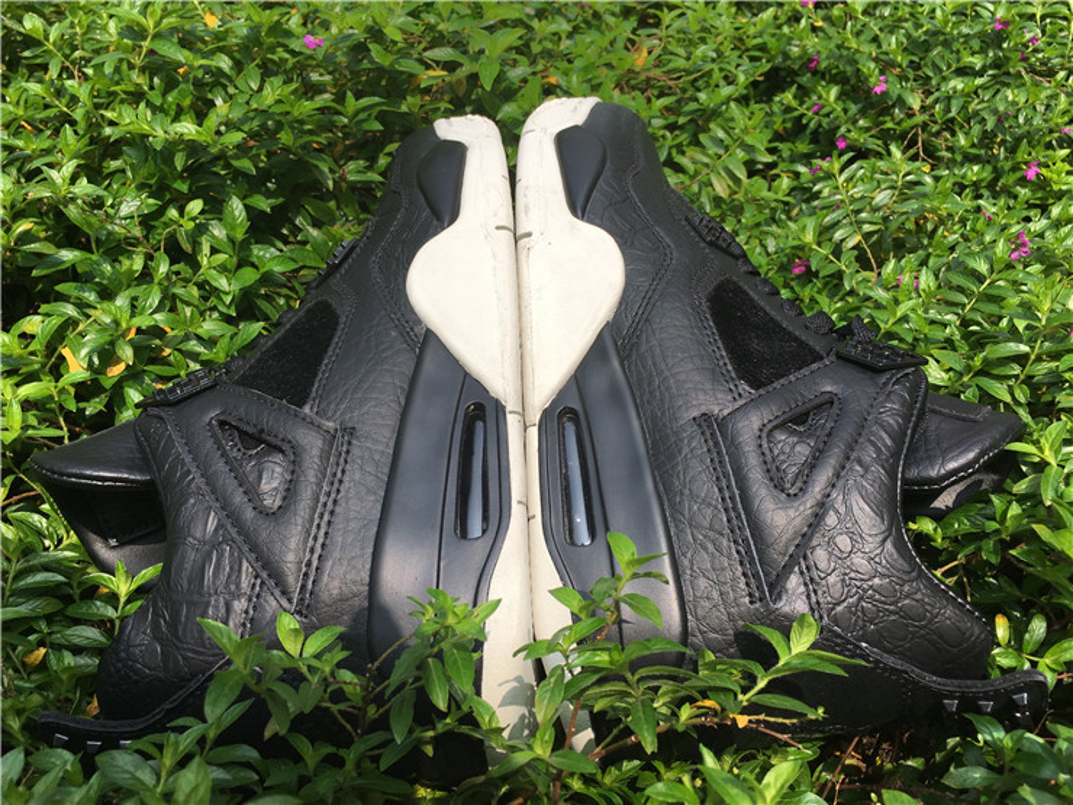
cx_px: 536
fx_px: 899
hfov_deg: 61.7
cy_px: 402
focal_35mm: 29
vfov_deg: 48.2
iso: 25
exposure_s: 1/1282
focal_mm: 4.15
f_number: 2.2
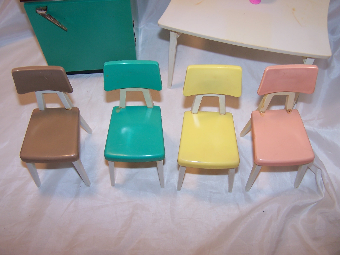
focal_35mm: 38
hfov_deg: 49.0
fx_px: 373
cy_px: 128
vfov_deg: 37.7
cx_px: 170
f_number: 2.8
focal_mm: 6.3
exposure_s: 1/60
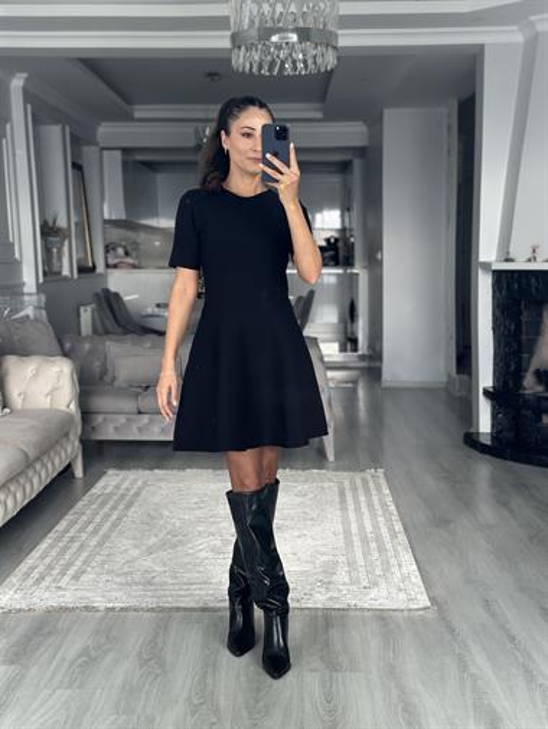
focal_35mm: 48
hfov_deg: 30.3
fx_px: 1012
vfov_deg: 39.6
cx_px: 274
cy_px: 364
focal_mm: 6.86
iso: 125
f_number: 1.78
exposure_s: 1/86
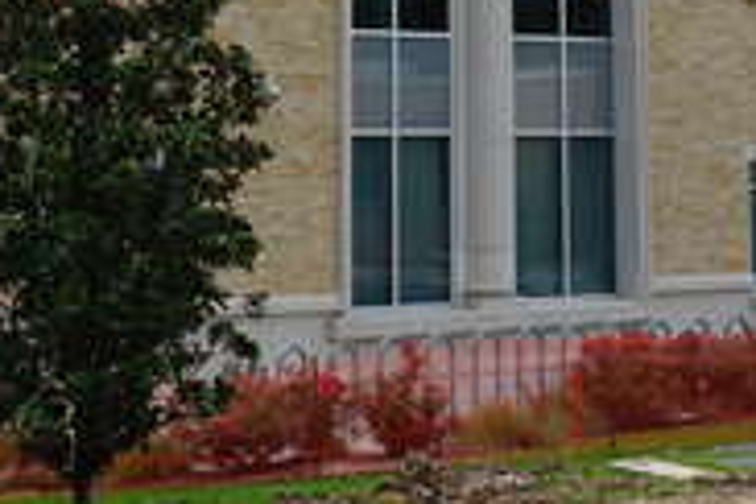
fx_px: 2205
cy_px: -213
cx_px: 450
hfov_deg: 19.4
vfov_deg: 12.5
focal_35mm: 105
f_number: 11
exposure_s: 1/160
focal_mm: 16
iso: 100
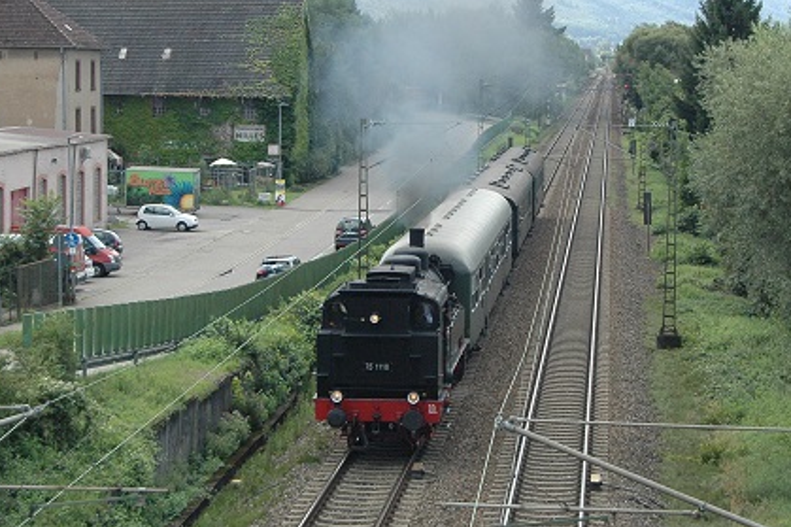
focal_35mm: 99
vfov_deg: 13.8
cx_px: 393
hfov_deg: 20.6
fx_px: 2174
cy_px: 225
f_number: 6.3
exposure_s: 1/800
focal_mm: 46
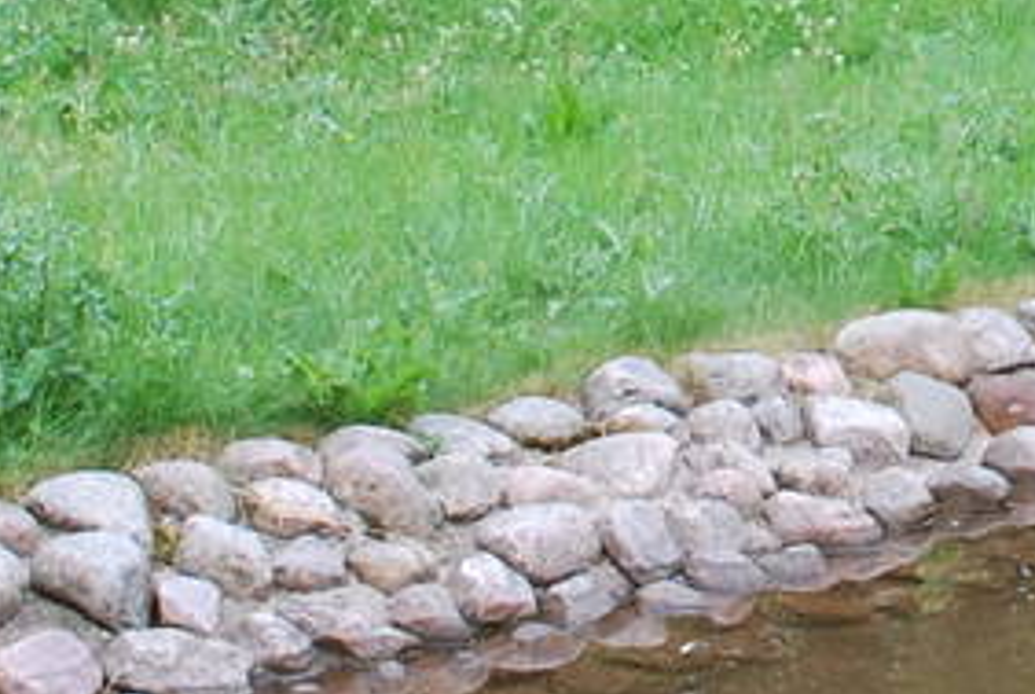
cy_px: -94
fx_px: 4406
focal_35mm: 153
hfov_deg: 13.0
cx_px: 1252
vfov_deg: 8.9
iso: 200
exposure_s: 1/125
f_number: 5.6
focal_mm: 18
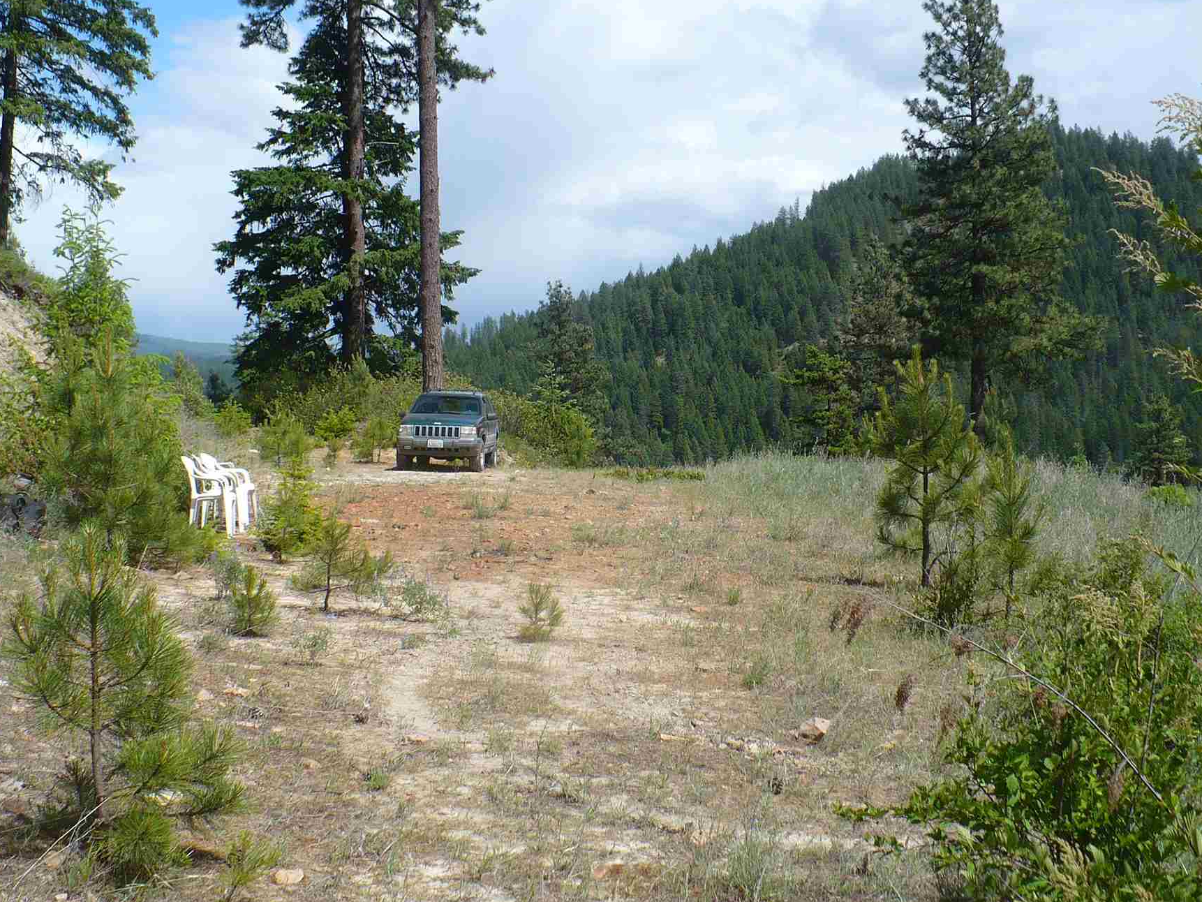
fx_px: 1528
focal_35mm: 44
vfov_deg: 32.9
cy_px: 495
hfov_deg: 42.9
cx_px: 561
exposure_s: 1/200
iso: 100
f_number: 8
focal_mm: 6.1
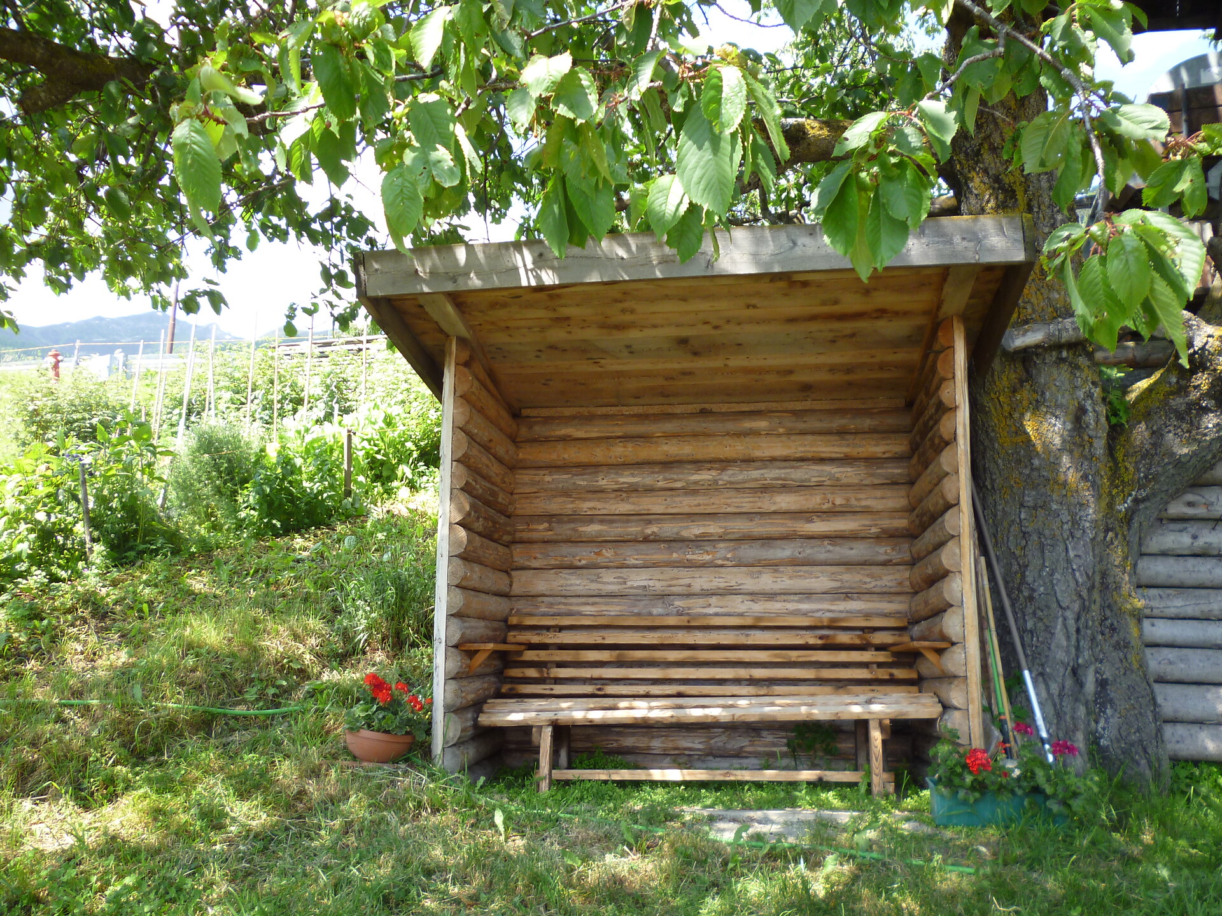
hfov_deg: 63.4
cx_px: 611
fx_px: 988
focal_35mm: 28
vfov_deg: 49.7
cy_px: 458
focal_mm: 5
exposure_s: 1/160
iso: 100
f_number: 3.1
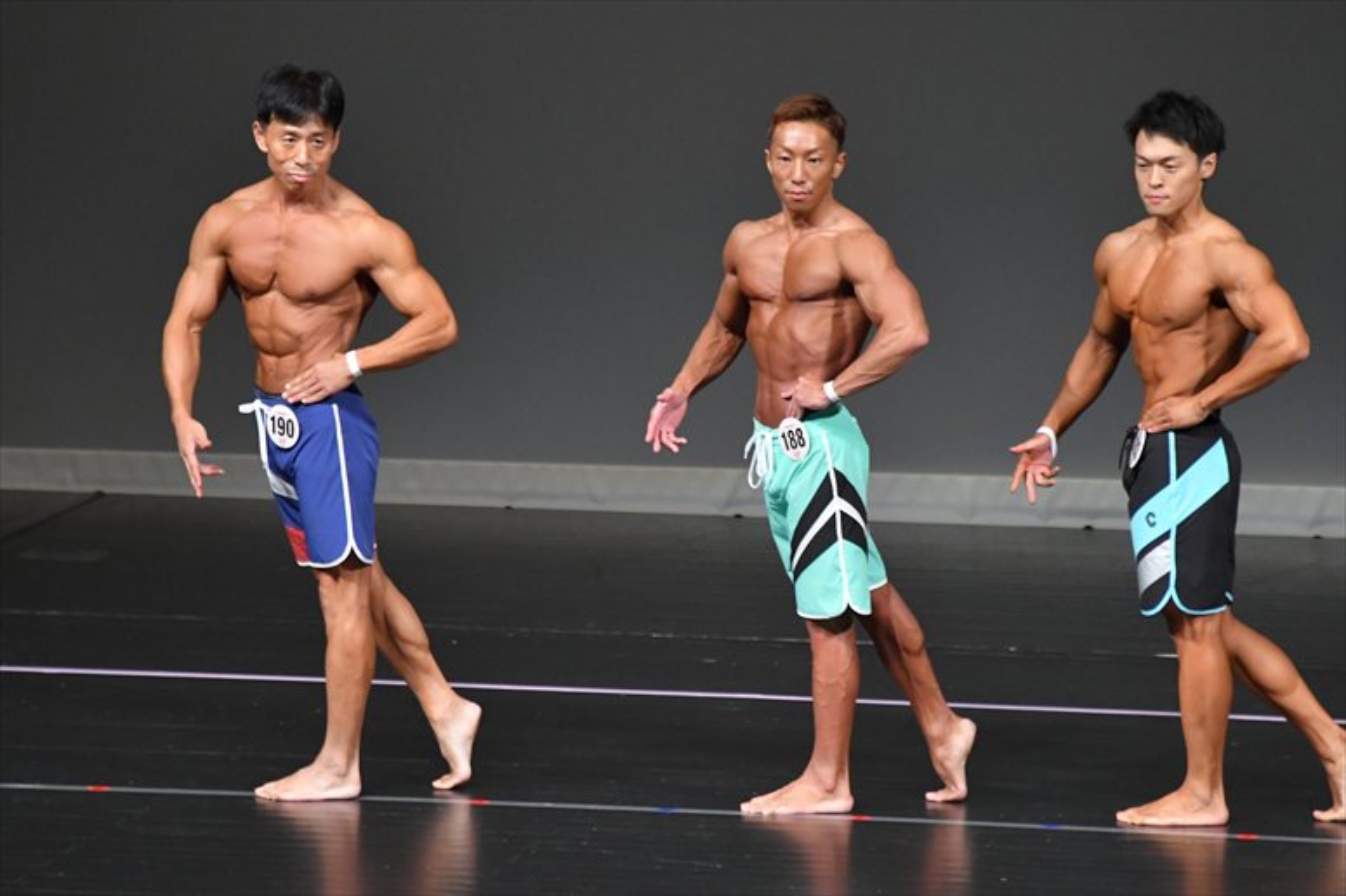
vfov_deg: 4.0
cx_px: 673
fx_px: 12893
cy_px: 448
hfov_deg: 6.0
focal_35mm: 345
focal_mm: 230
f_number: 5.6
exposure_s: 1/400
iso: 4000
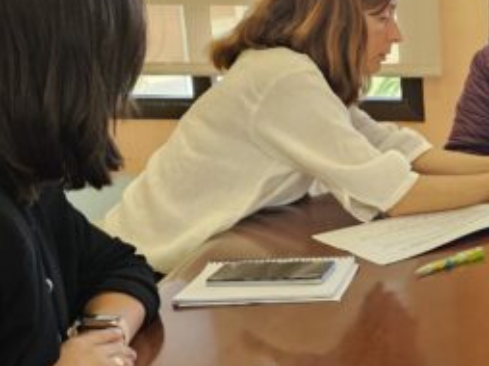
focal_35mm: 68
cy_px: 176
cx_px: 658
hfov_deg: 24.4
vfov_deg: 21.6
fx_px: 960
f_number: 1.7
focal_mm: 6.3
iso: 125
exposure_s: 1/100
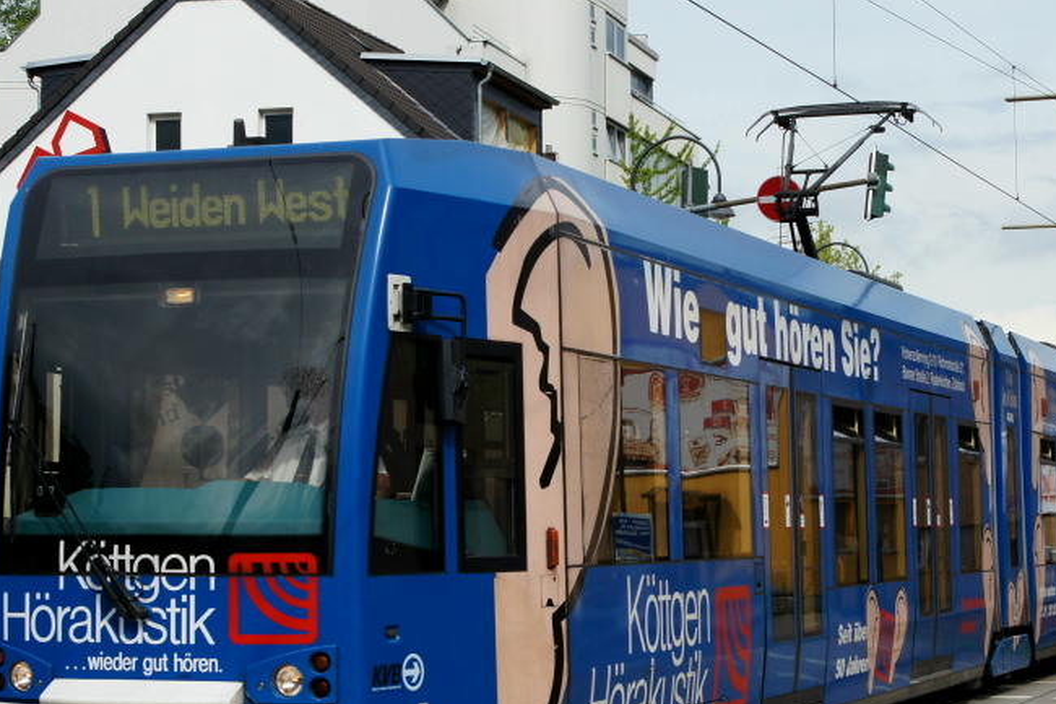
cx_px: 617
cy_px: 434
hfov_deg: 25.1
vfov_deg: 16.9
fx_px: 2368
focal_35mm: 81
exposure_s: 1/1000
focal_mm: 35
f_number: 8
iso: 400
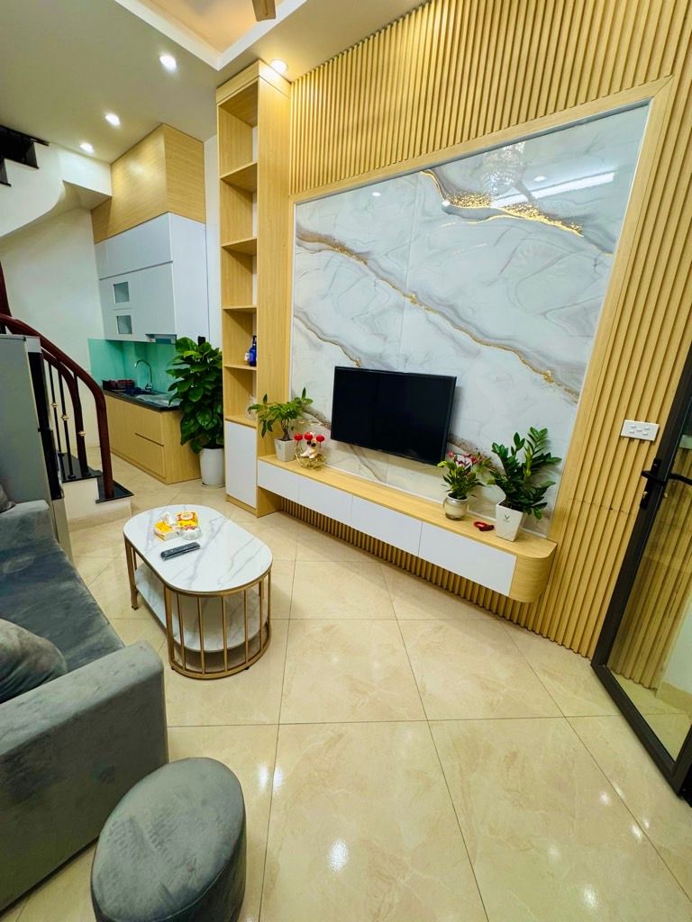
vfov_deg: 102.1
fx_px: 373
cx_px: 346
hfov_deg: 85.7
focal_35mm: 14
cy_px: 461
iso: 200
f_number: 2.2
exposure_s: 1/100
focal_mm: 2.22
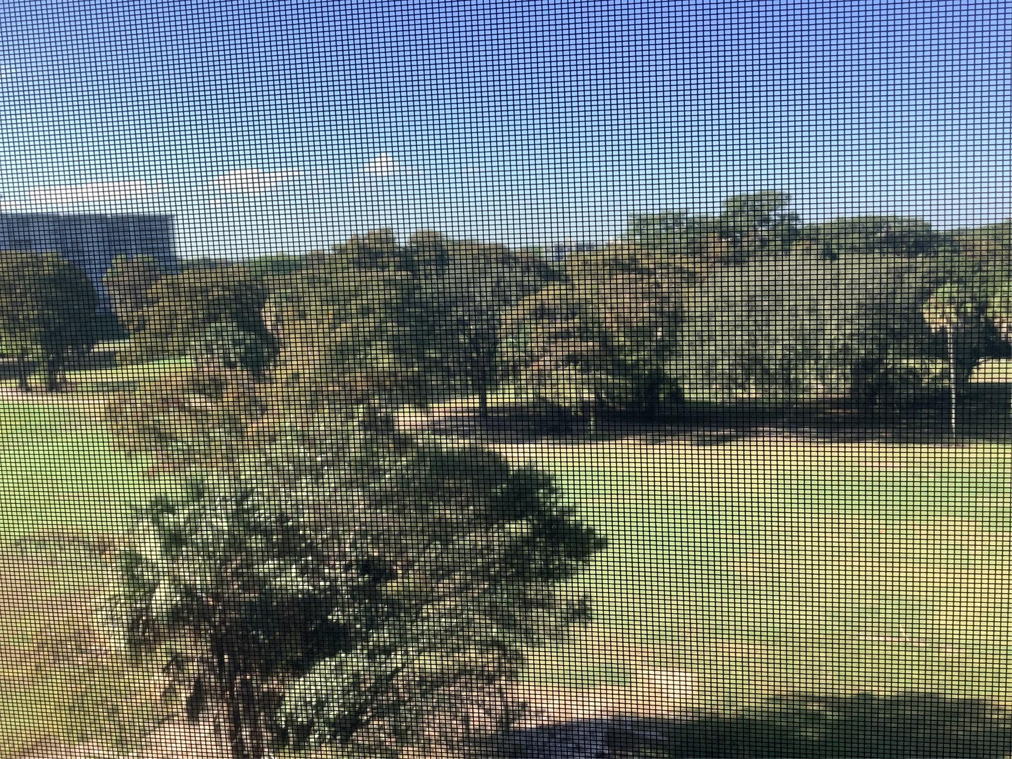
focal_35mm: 31
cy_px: 380
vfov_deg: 45.4
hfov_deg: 58.4
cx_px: 506
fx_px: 906
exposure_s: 1/463
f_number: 2.4
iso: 25
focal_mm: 3.3
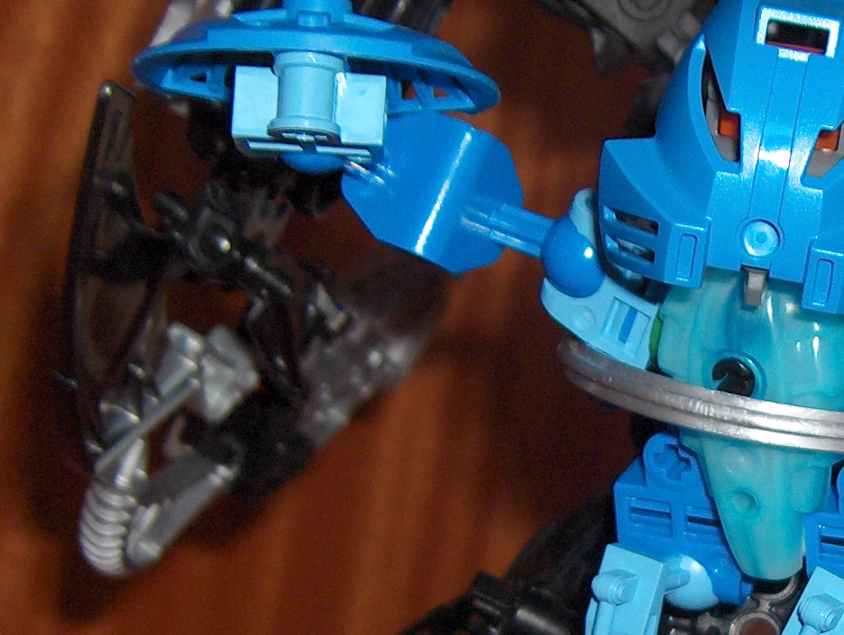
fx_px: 2637
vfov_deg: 13.6
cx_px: 870
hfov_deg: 17.7
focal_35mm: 108
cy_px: 637
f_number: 2.8
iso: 100
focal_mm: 8
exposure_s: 1/60
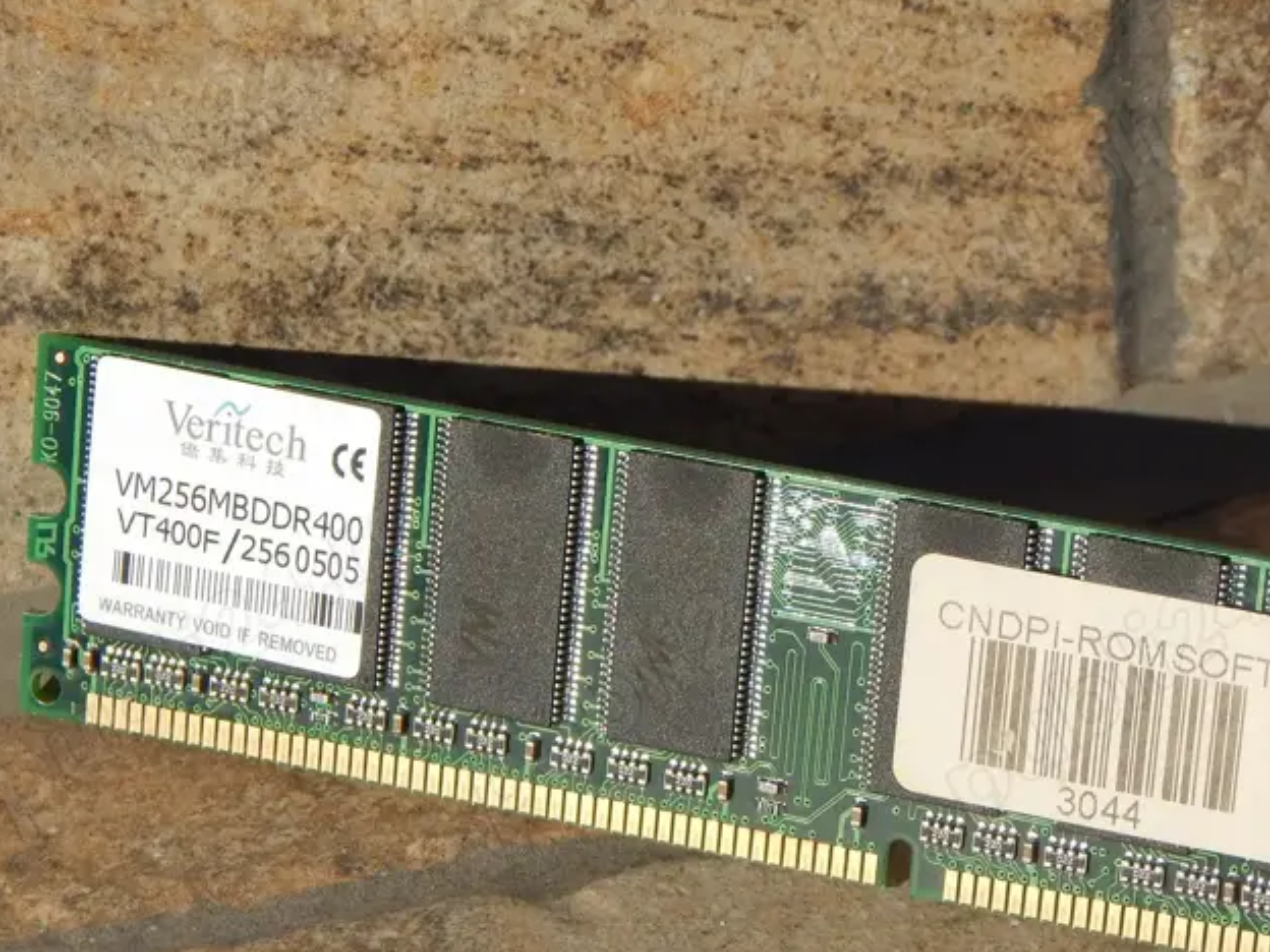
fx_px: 5467
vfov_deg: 9.9
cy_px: 690
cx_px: 918
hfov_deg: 13.2
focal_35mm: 149
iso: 125
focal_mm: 16.6
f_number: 8.8
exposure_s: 1/640
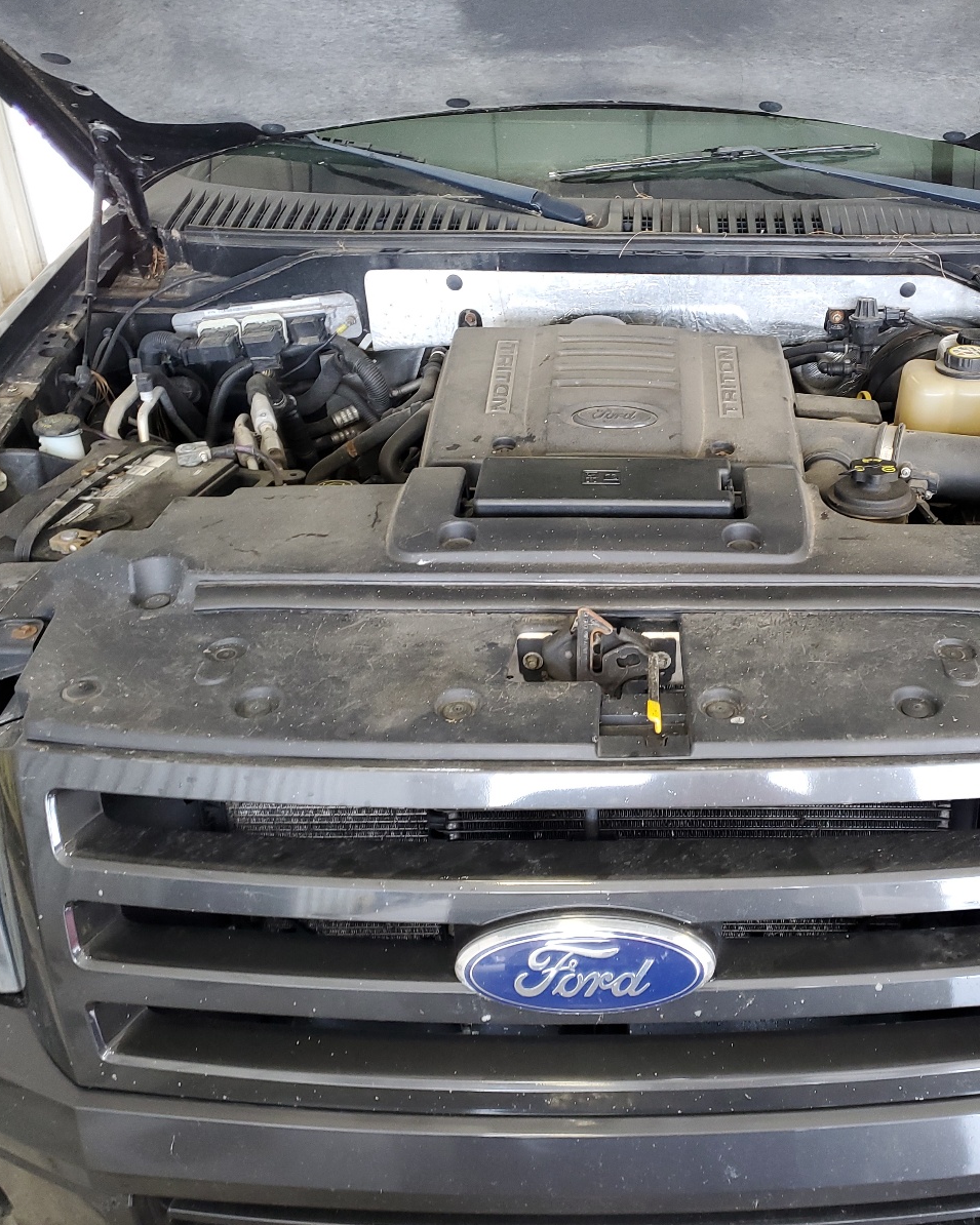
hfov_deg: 42.8
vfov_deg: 52.8
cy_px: 611
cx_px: 652
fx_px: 1233
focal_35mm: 34
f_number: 1.5
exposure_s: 1/60.2
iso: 76
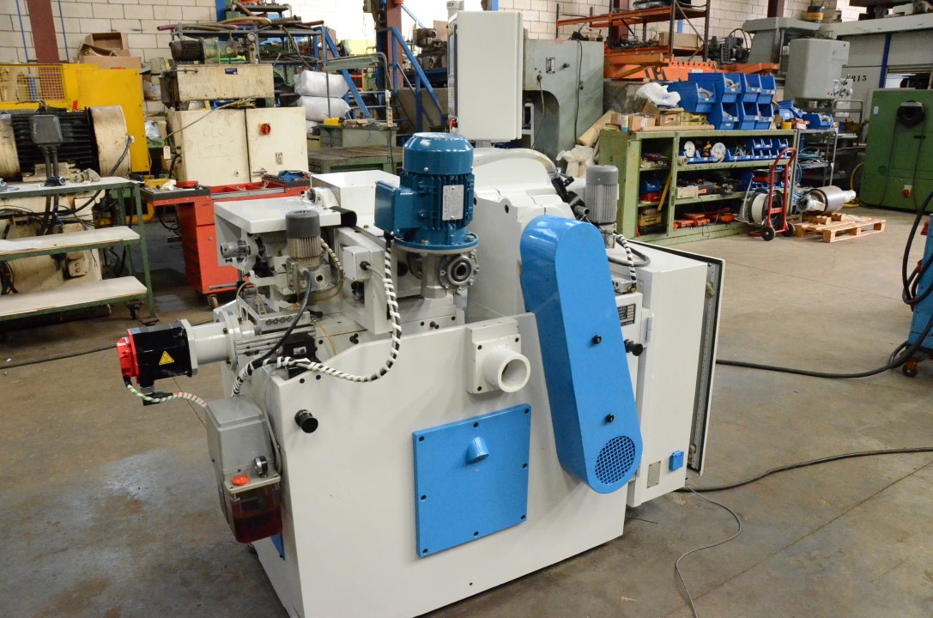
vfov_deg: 47.7
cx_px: 466
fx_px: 698
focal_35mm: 27
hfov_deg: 67.5
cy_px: 309
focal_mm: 18
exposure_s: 1/160
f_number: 6.3
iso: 6400
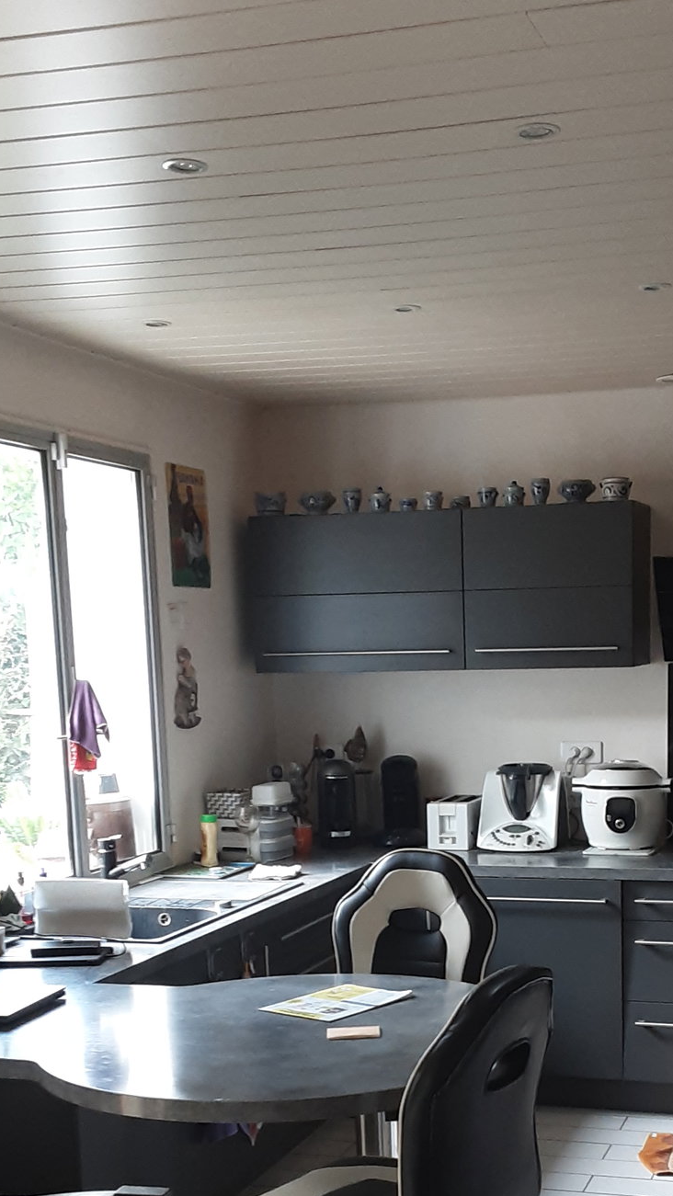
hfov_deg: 23.8
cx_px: 459
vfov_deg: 40.3
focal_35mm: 50
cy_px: 877
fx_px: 1586
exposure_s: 1/50
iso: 125
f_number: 1.9
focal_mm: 2.9
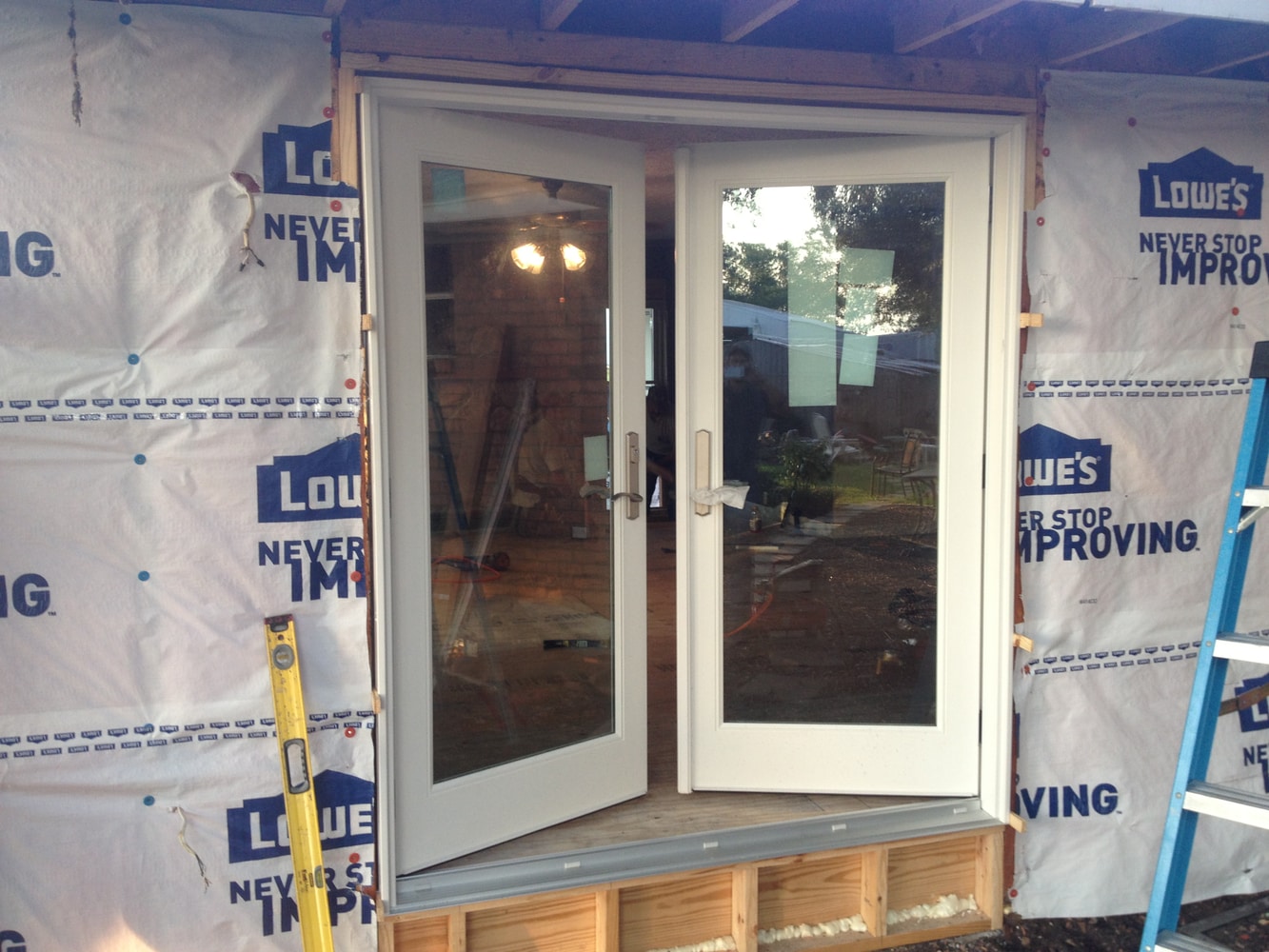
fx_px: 1283
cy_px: 476
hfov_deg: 52.6
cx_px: 634
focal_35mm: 35
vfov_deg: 40.7
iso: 50
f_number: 2.4
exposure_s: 1/60
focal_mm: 4.28
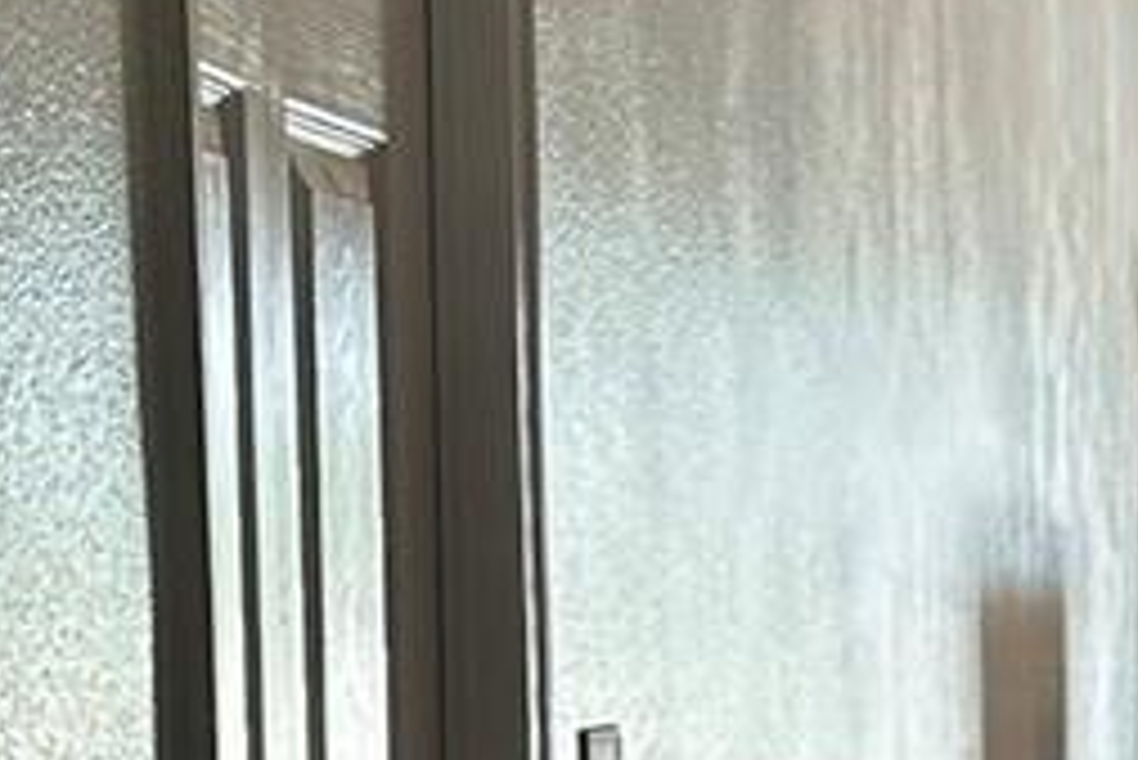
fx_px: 4997
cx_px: 1381
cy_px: 1345
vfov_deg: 8.4
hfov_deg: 12.7
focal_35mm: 158
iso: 125
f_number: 1.78
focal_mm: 6.86
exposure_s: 1/60
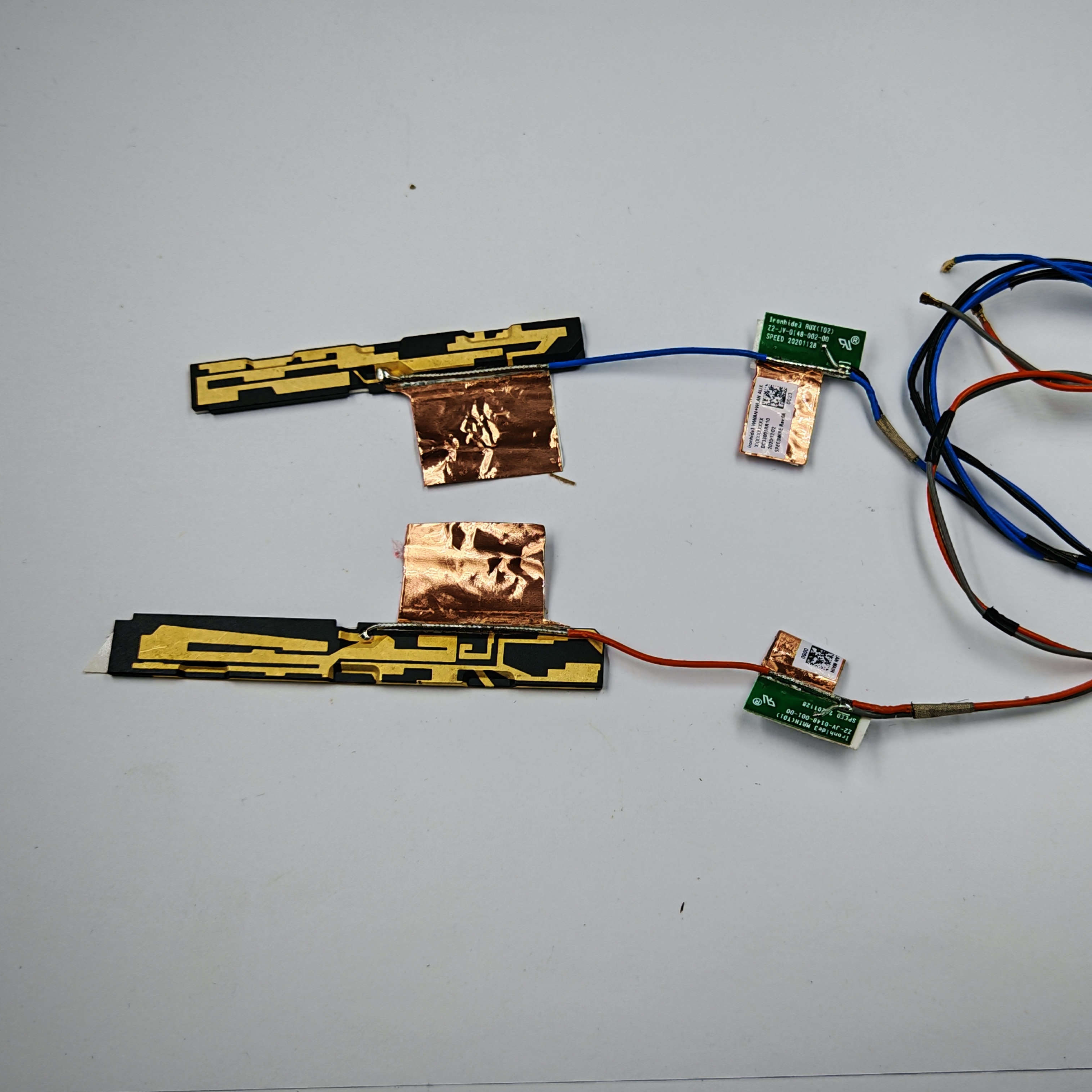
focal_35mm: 44
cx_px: 704
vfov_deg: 38.3
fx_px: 1570
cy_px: 542
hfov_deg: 38.0
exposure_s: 1/390
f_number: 1.9
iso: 50
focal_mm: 6.67
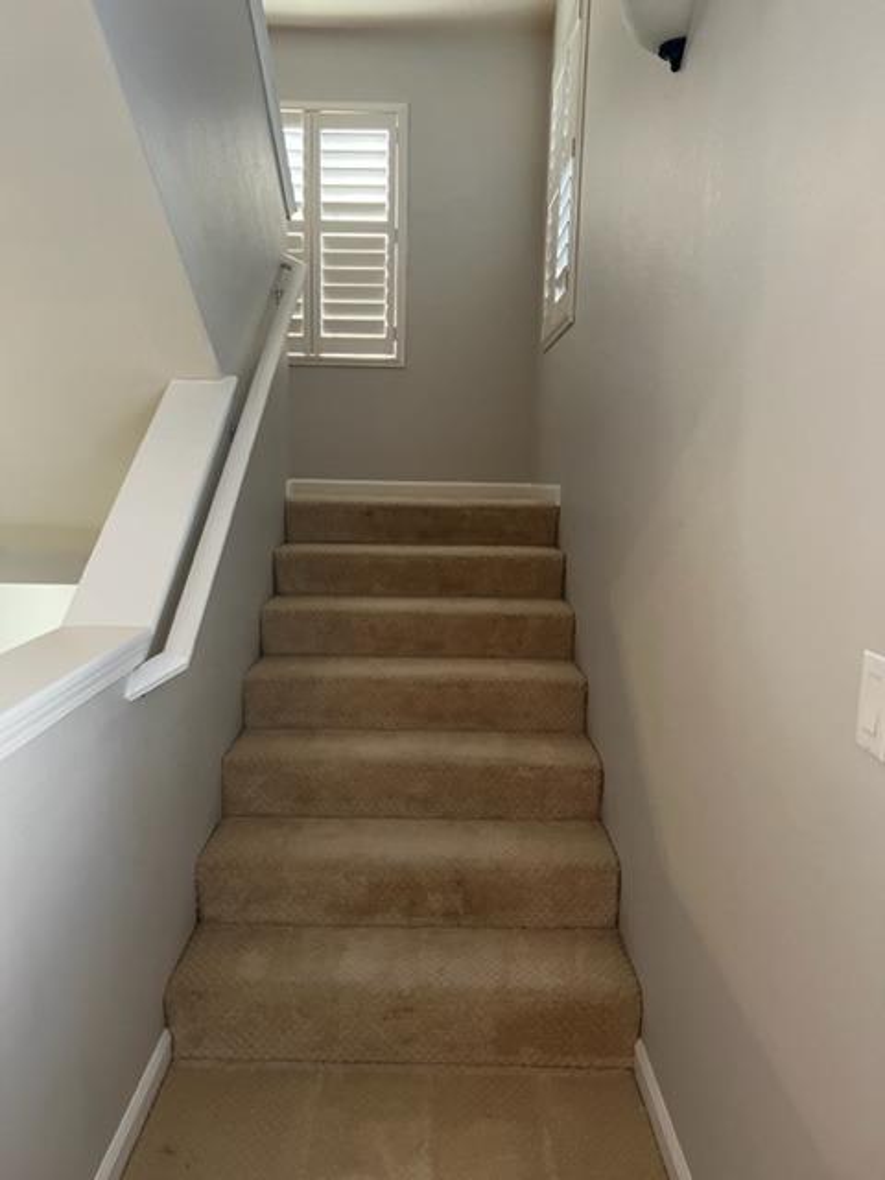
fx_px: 886
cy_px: 590
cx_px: 442
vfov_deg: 67.3
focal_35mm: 26
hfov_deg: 53.1
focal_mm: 5.7
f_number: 1.5
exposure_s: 1/60
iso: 250
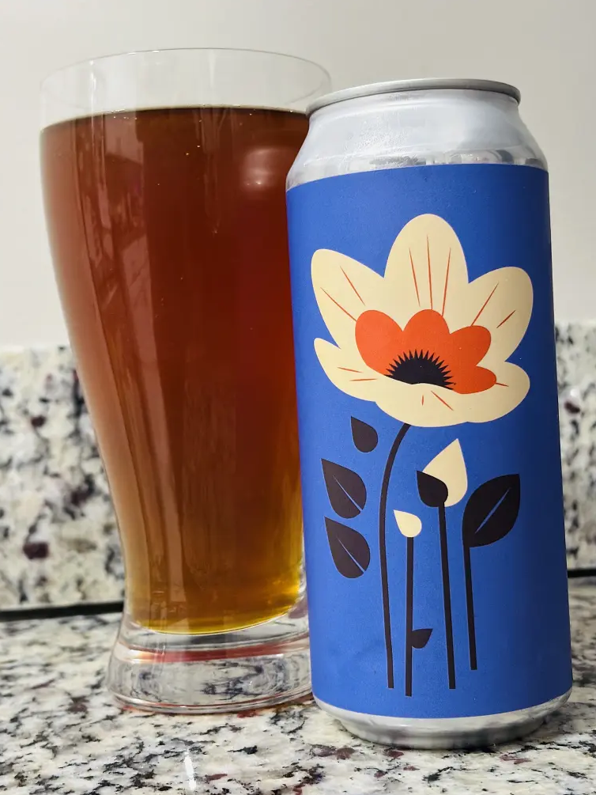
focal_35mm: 53
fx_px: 1216
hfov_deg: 27.5
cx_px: 294
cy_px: 401
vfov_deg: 36.2
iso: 250
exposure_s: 1/40
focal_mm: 5.96
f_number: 1.6
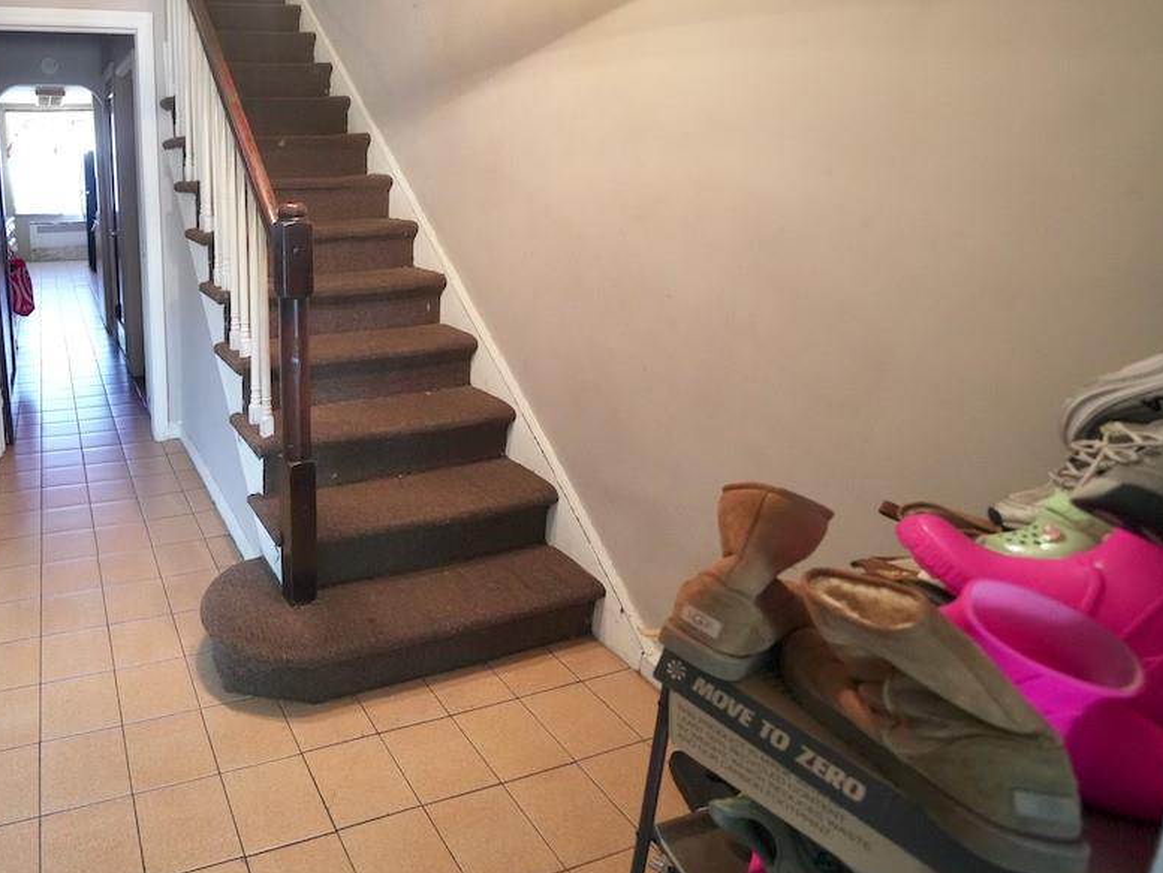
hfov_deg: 75.0
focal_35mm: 19
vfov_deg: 67.1
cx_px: 222
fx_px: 638
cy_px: 304
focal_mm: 12
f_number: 4
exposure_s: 1/80
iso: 5000
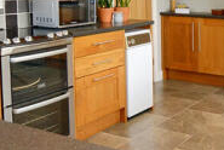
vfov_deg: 25.6
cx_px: 202
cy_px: 87
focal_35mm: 53
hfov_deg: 35.2
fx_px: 330
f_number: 8
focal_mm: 10
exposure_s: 1/15
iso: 500
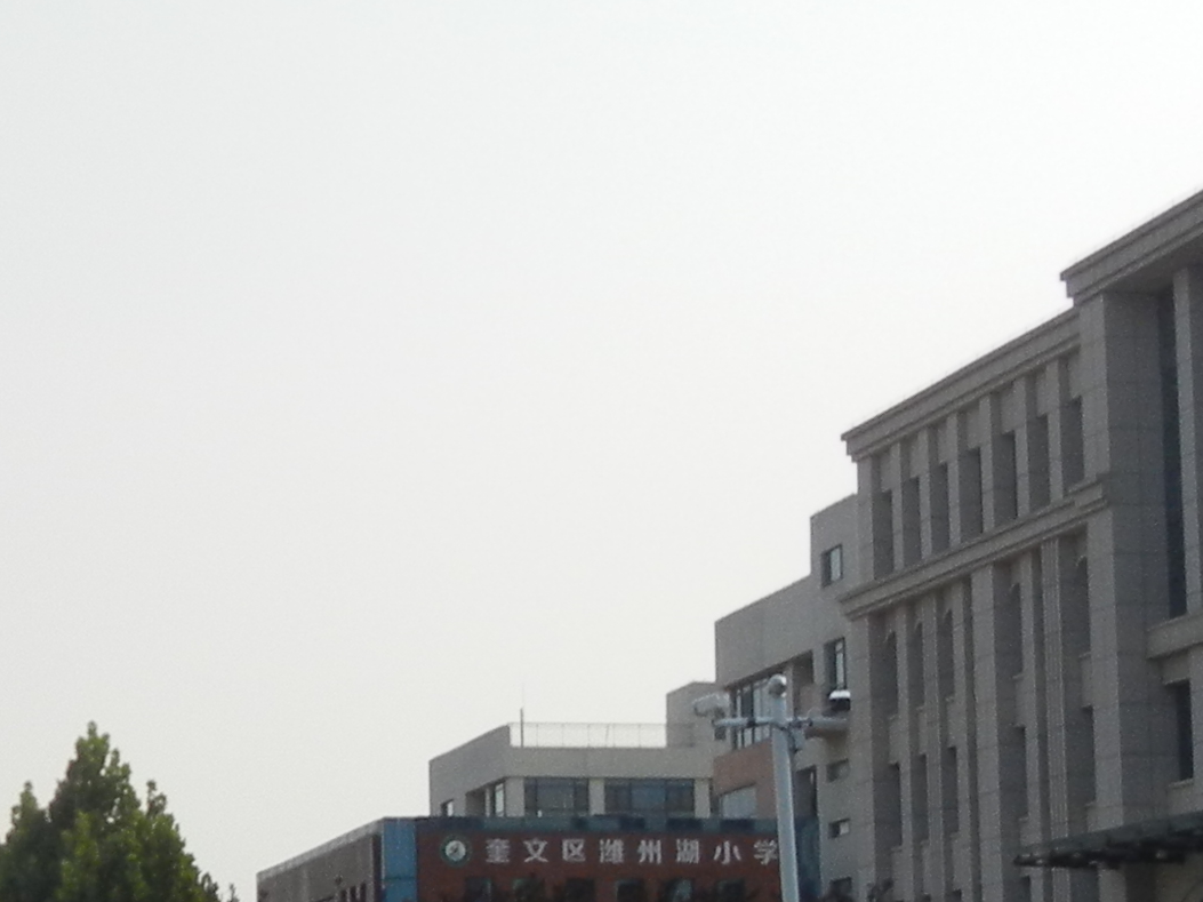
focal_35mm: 114
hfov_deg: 16.3
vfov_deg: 12.9
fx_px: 3960
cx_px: -369
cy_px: 726
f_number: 7
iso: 160
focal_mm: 5.4
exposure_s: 1/444
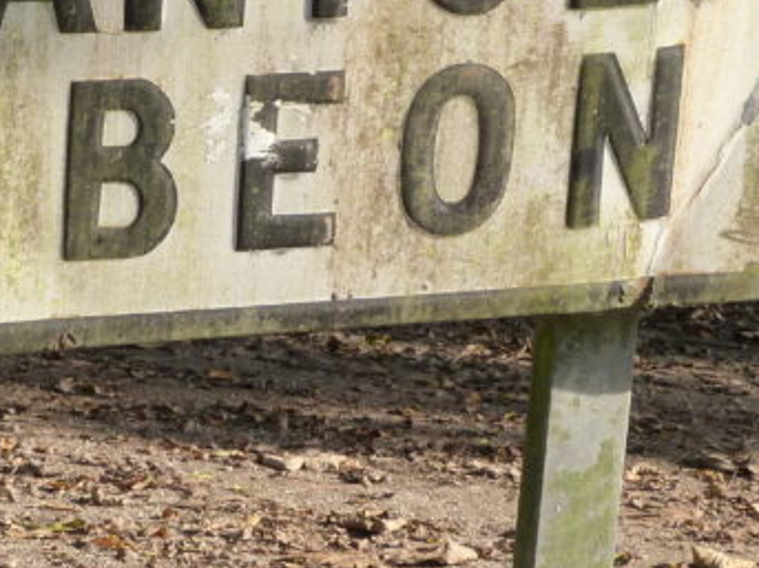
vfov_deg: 6.5
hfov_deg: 8.6
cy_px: 146
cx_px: 215
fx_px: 5041
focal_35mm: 230
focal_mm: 13.8
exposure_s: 1/125
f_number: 4
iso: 125
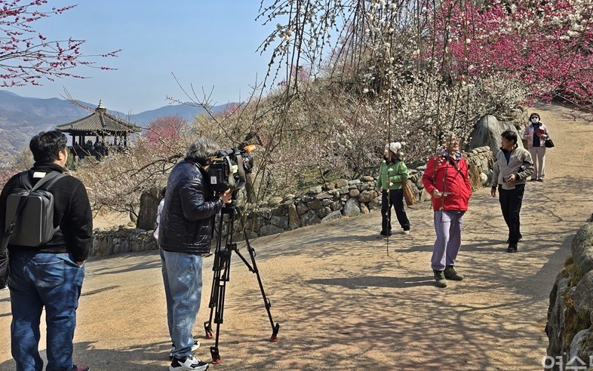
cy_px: 118
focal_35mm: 31
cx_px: 316
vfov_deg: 40.1
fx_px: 501
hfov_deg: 61.2
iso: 12
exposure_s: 1/628
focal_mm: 6.3
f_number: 1.7
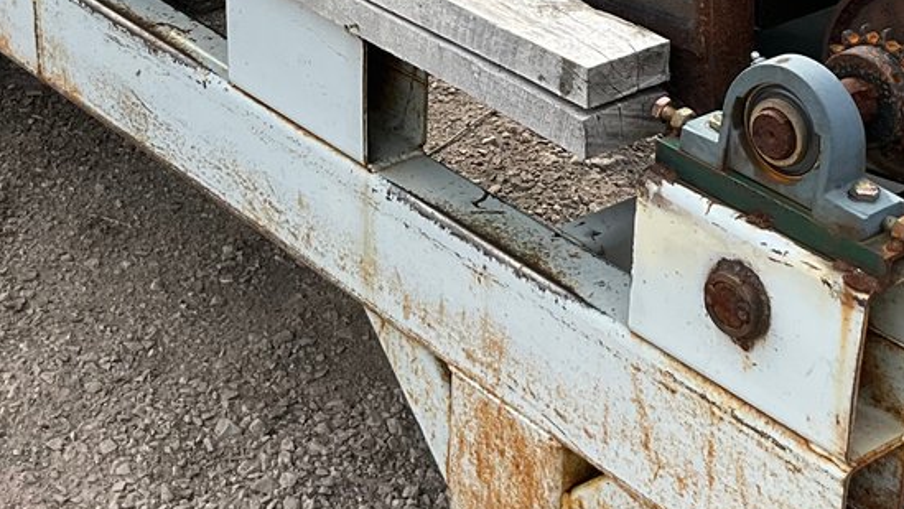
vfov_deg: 13.8
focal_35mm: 87
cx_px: 401
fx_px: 2086
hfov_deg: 24.4
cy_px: 42
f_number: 1.8
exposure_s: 1/855
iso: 25
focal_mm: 3
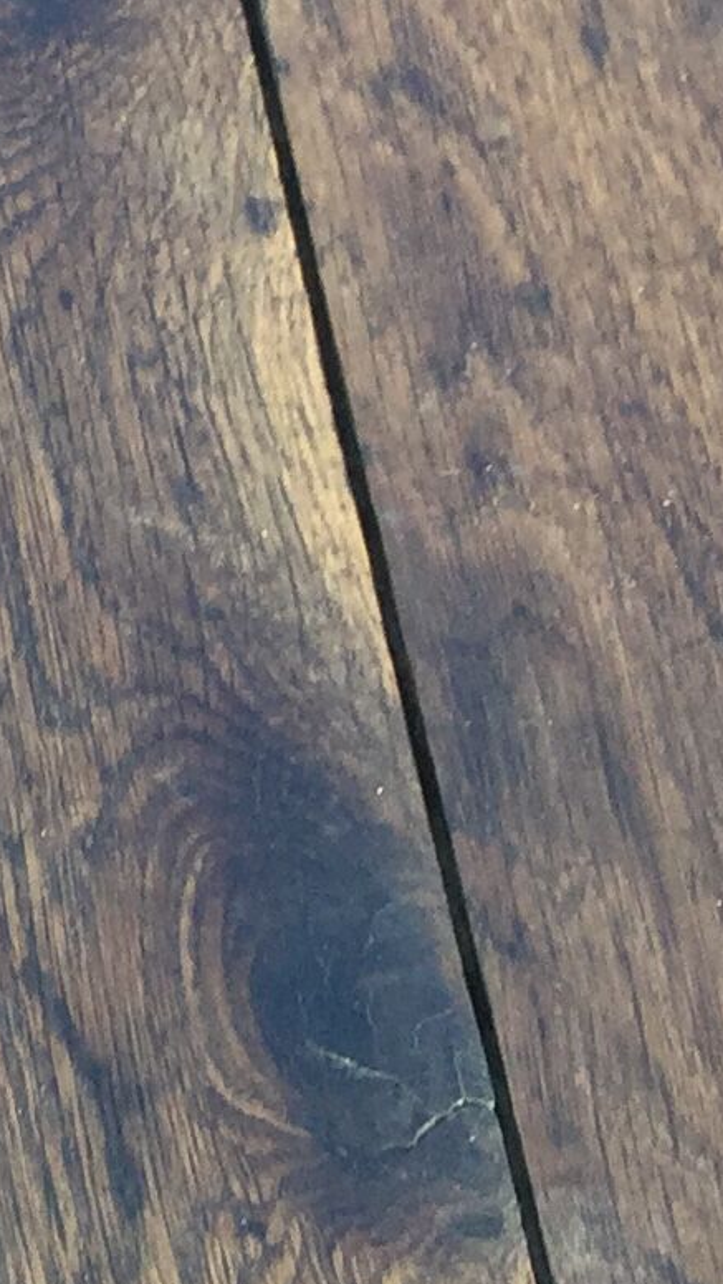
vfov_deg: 15.0
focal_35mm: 142
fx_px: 4835
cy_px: 197
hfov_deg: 7.6
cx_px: -1391
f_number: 2.4
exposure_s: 1/100
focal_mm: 3.3
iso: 40
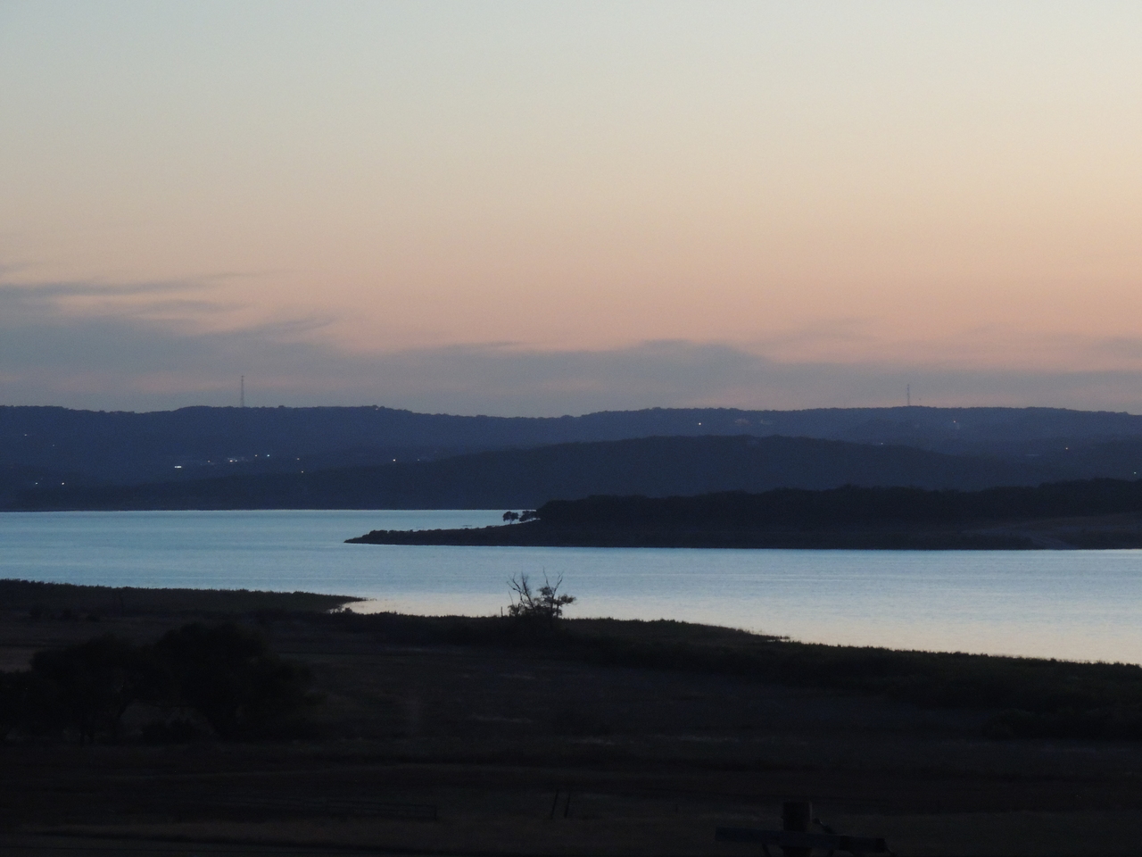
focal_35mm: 185
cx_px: 571
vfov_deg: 8.0
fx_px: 6103
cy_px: 428
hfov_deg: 10.7
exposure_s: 1/20
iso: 800
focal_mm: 33
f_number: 4.6
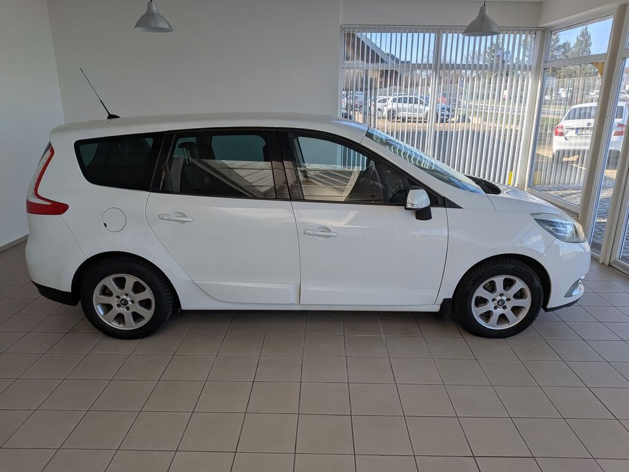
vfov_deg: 56.8
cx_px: 314
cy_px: 236
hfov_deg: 71.6
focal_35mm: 24
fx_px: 436
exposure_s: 1/4386
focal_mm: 4.53
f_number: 1.7
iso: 27
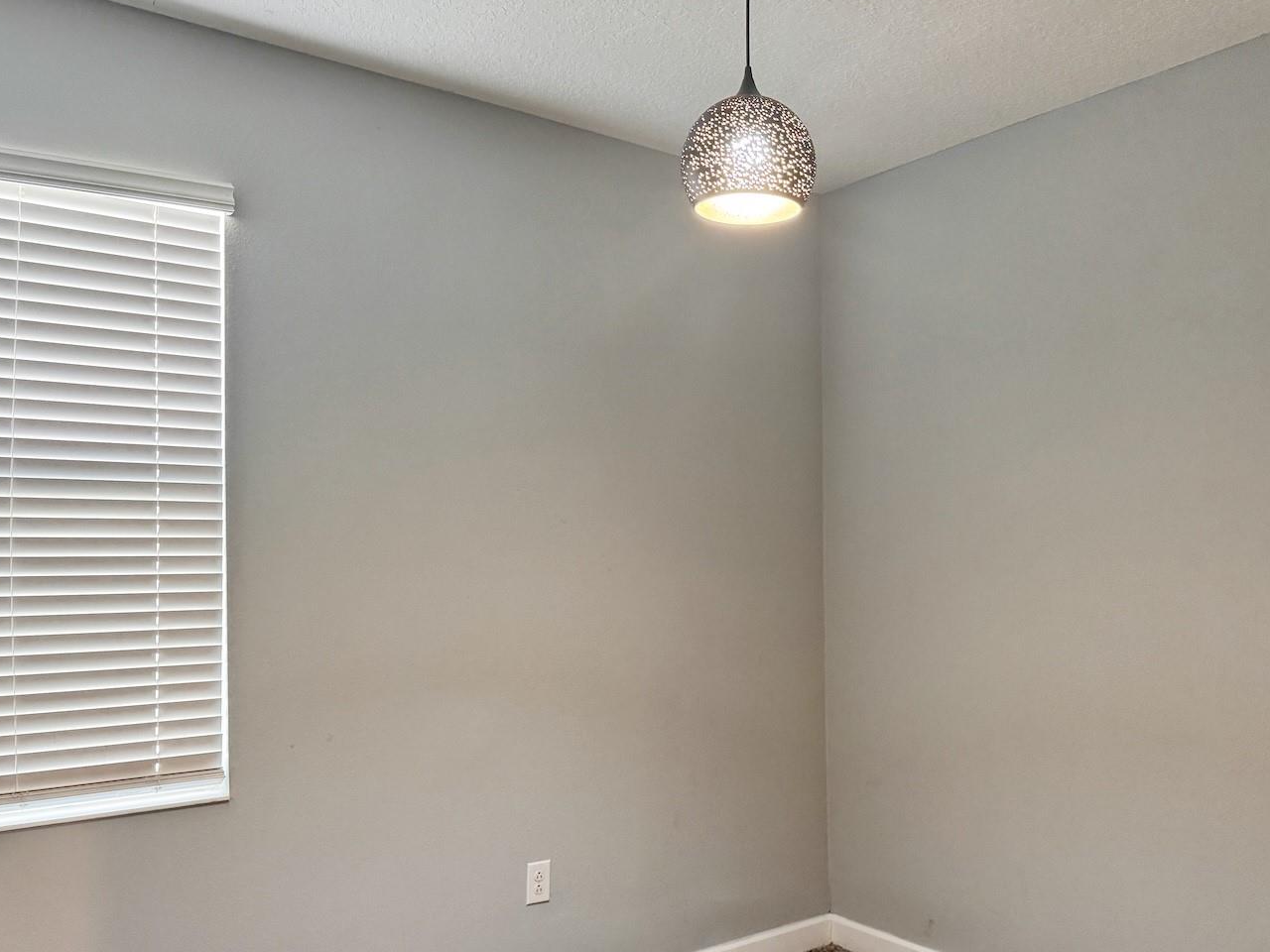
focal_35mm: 30
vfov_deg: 46.6
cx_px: 731
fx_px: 1101
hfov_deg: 59.7
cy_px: 547
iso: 400
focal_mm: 6.76
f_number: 1.78
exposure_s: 1/59
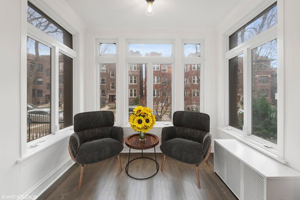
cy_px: 100
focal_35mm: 18
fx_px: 150
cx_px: 150
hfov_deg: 90.0
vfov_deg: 67.4
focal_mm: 18
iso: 200
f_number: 8
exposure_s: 1/60
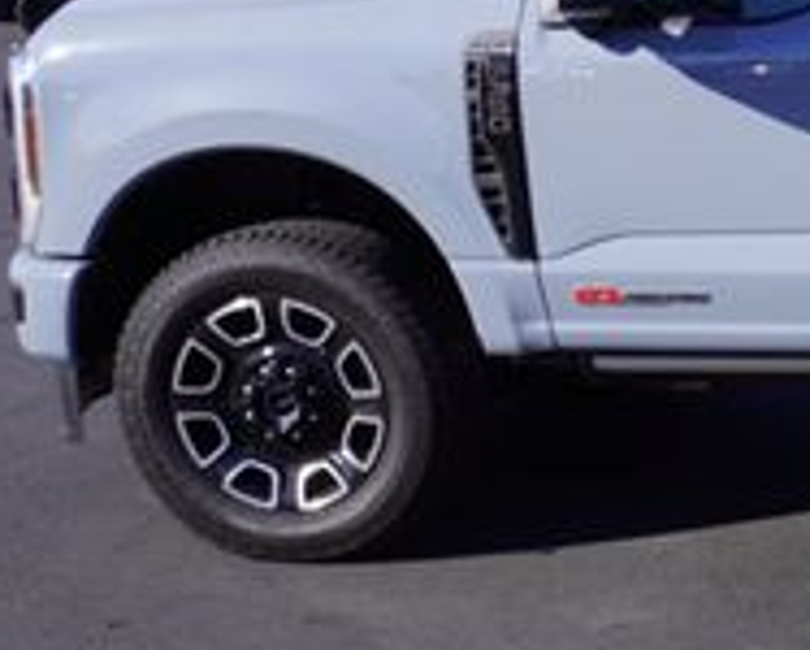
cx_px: 1256
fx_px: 1848
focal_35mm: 77
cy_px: 234
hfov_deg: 20.6
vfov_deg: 19.9
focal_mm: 16
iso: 100
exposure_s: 1/160
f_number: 10
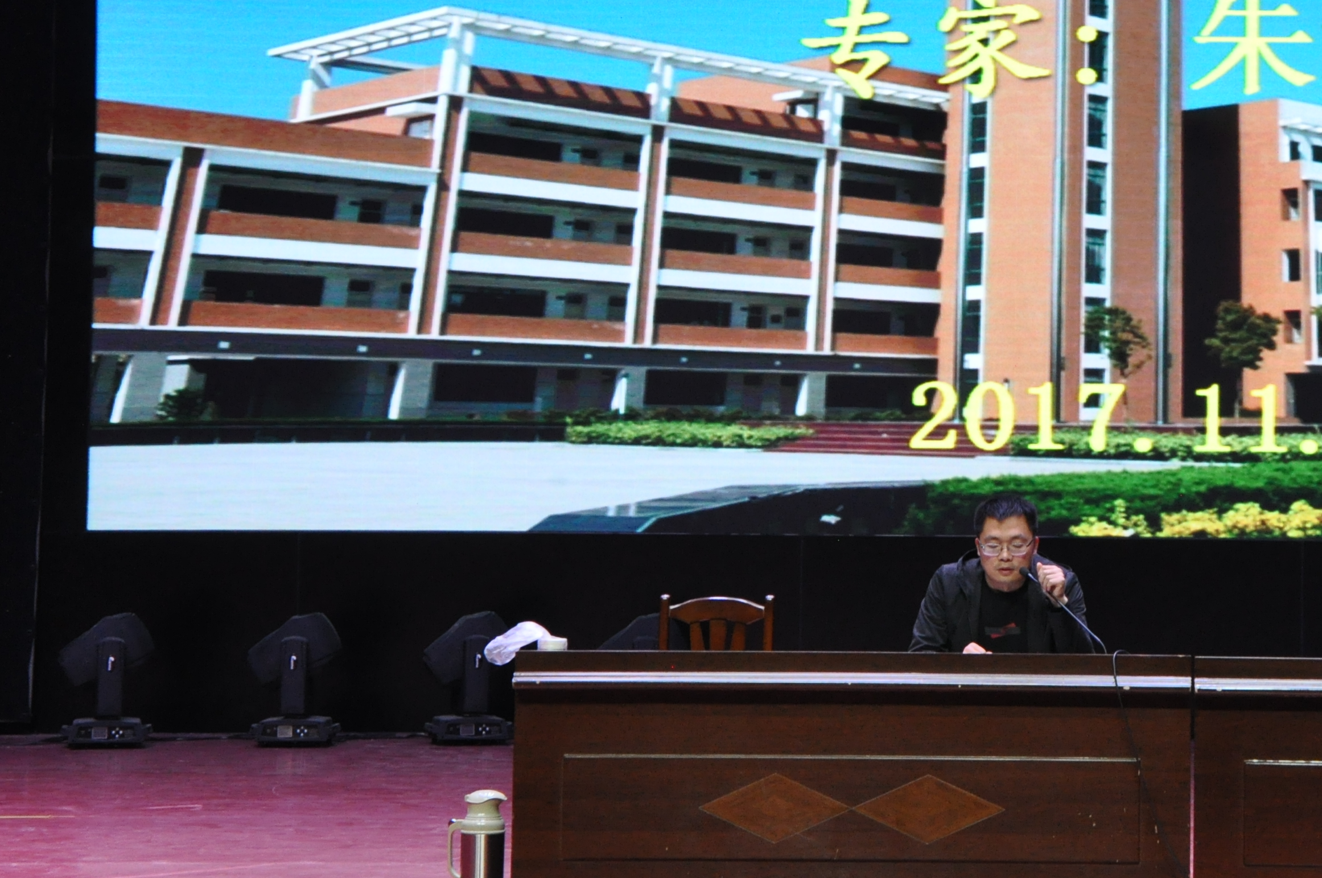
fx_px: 5282
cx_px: 1033
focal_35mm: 144
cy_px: 167
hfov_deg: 14.2
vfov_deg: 9.5
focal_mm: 52
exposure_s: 1/100
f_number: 10
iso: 1250
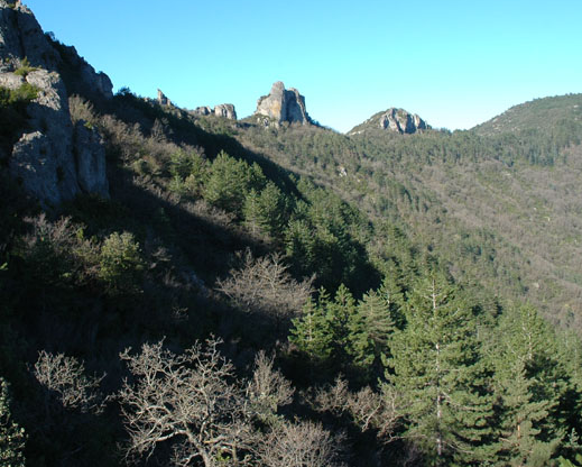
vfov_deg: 38.0
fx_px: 672
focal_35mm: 39
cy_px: 174
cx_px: 215
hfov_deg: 46.4
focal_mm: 18
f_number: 10
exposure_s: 1/100
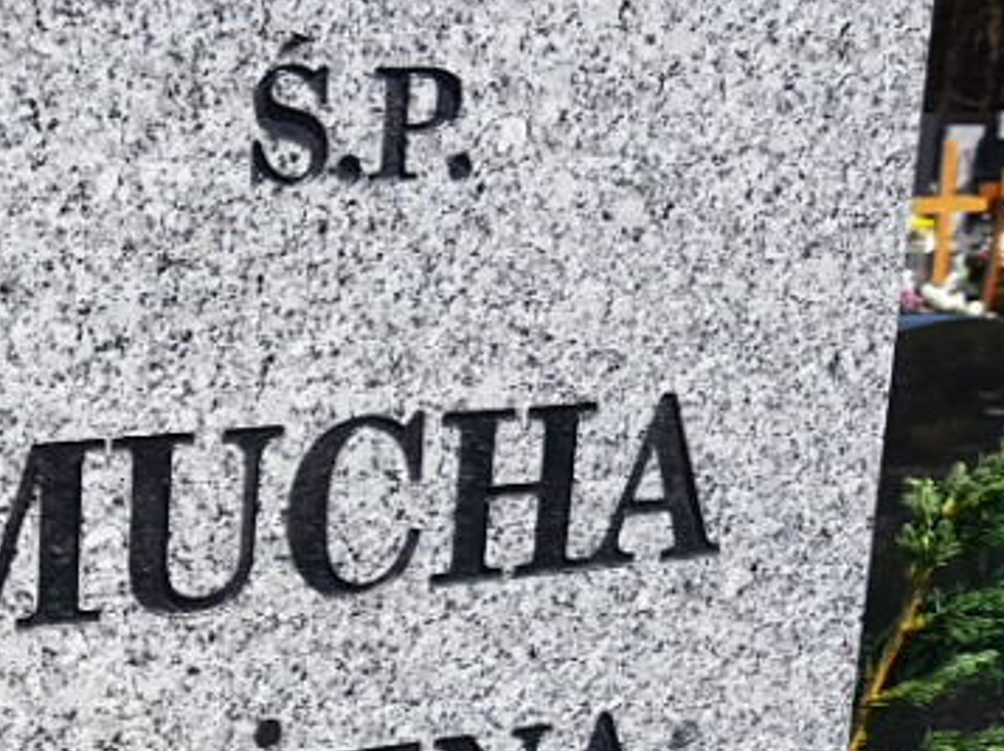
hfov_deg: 25.4
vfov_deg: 20.4
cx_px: -146
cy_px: 726
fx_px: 2028
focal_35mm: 70
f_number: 1.7
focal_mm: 4.2
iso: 50
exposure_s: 1/2364
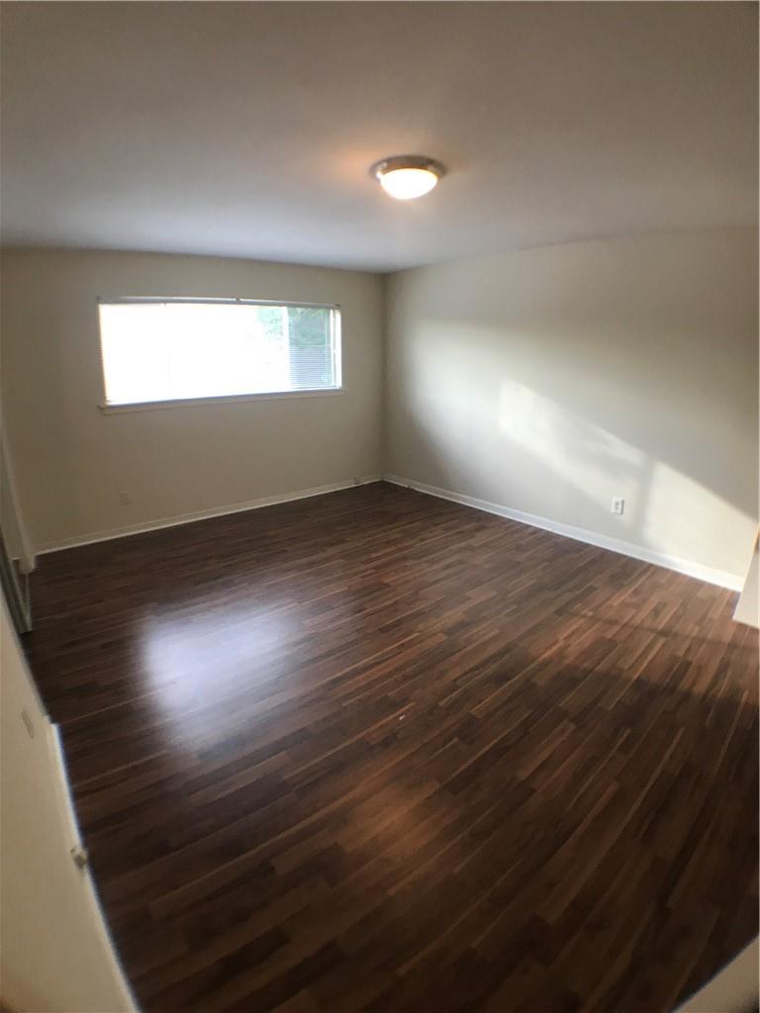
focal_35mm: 28
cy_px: 506
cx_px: 380
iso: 40
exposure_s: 1/20
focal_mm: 3.99
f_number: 1.8
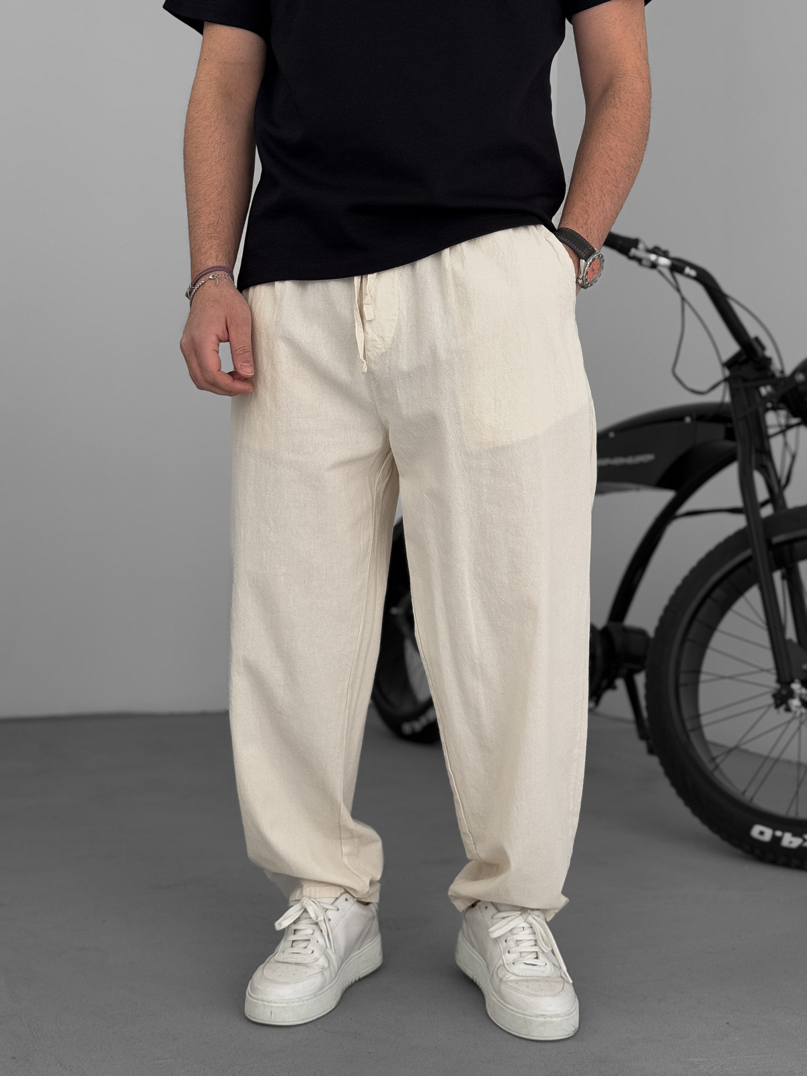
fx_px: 1492
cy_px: 538
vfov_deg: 39.7
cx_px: 404
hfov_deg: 30.3
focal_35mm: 48
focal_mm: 6.76
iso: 100
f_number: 1.8
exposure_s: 1/60
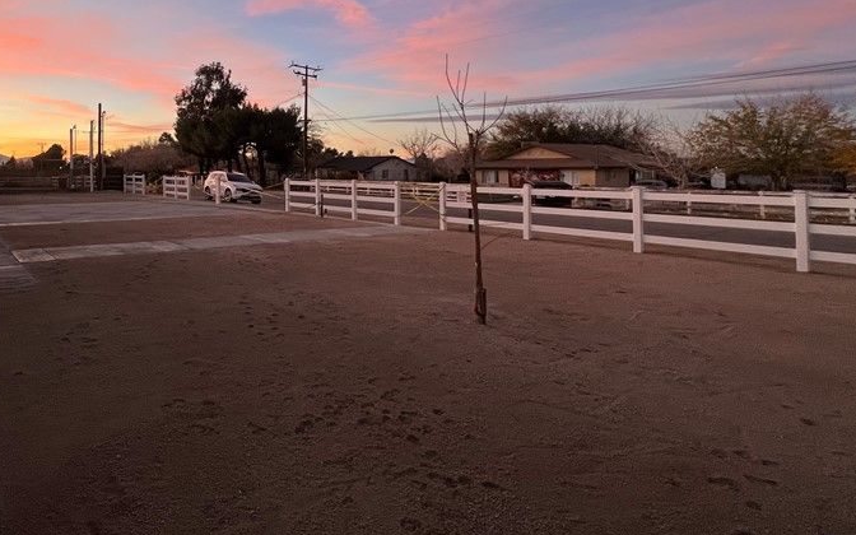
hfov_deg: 78.2
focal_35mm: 21
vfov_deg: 55.5
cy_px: 160
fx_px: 490
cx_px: 253
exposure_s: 1/99
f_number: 1.8
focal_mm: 1.57
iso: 160
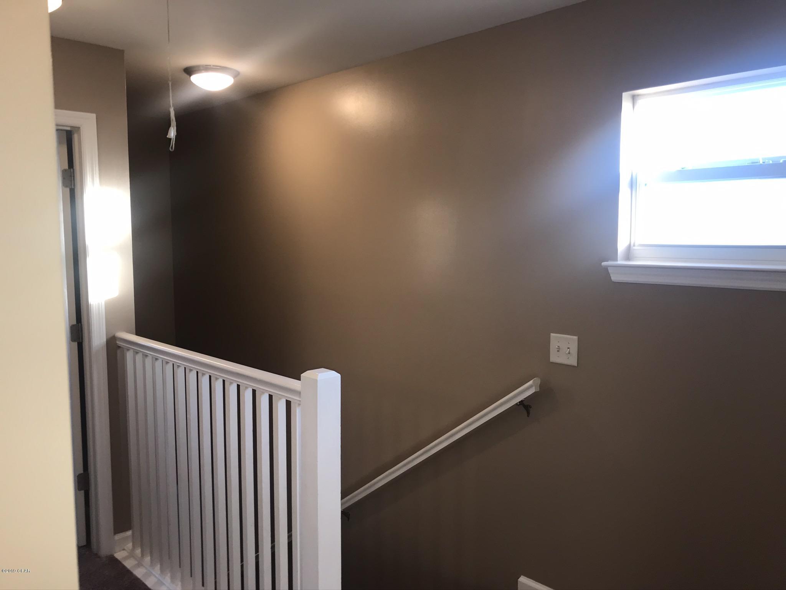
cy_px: 295
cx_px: 393
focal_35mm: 28
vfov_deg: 49.7
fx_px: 636
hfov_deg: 63.4
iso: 32
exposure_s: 1/30
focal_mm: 3.99
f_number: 1.8
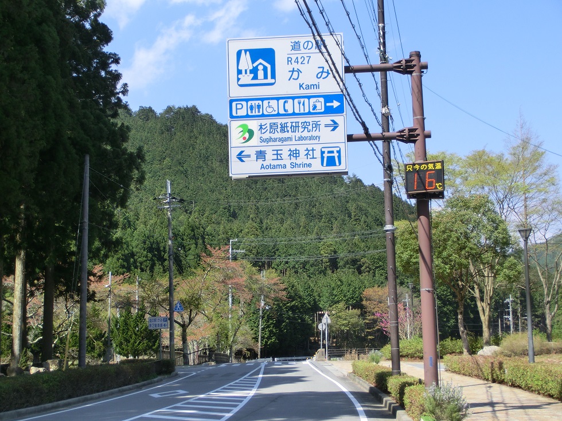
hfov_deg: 25.7
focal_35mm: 76
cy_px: 210
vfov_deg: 19.4
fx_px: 1234
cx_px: 281
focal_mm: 13.48
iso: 100
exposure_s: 1/500
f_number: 4.9
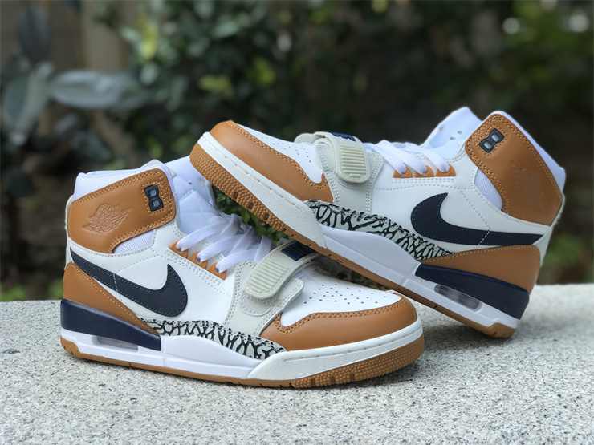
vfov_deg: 25.7
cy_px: 222
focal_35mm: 57
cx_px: 297
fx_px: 978
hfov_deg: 33.8
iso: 20
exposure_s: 1/329
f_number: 2.8
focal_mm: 6.6
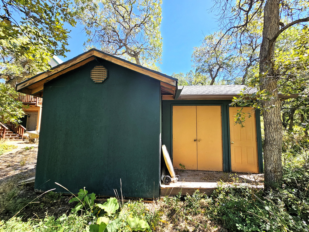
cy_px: 116
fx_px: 116
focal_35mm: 13
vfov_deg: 89.9
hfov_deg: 106.2
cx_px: 154
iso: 50
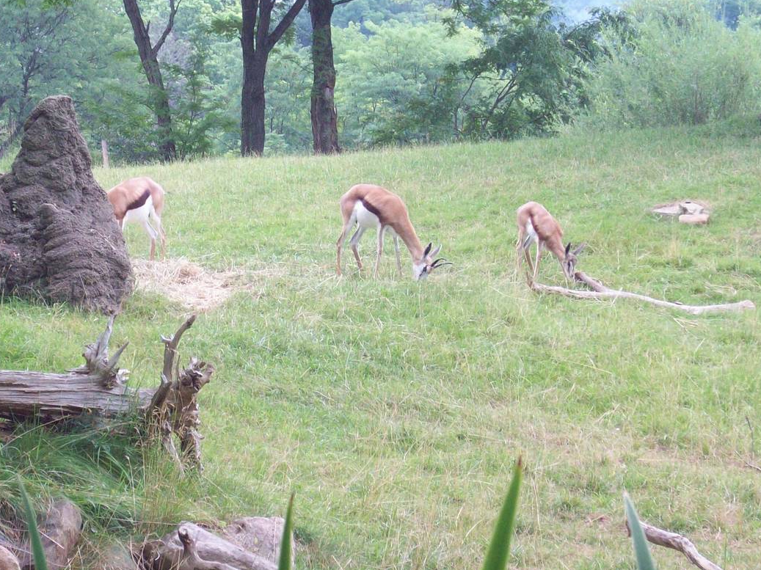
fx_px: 3121
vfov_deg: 10.4
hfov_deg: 13.9
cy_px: 339
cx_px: 322
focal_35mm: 142
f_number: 4.7
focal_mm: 15.3
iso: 115
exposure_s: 1/80.3
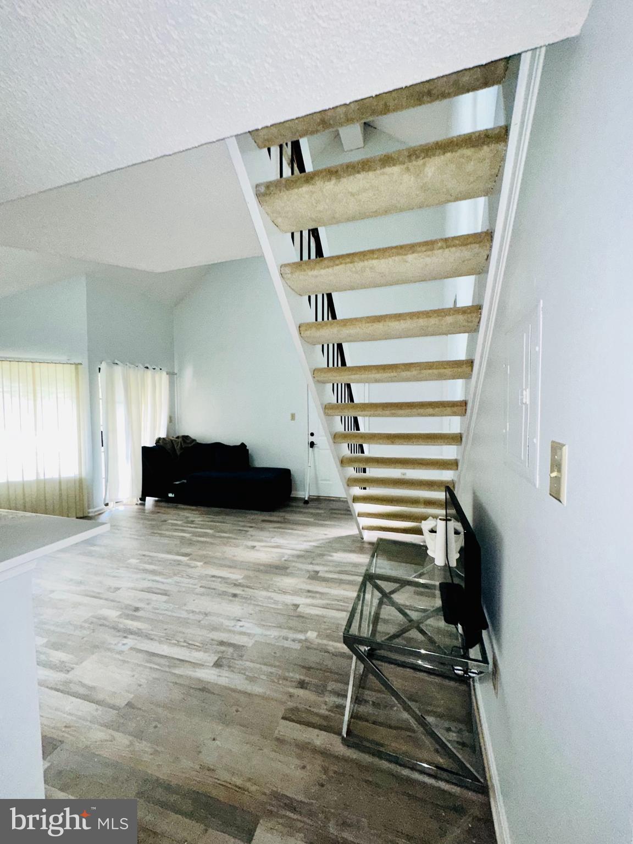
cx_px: 316
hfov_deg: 85.7
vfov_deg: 102.1
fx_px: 341
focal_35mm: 14
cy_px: 422
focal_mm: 2.22
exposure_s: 1/64
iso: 160
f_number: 2.2
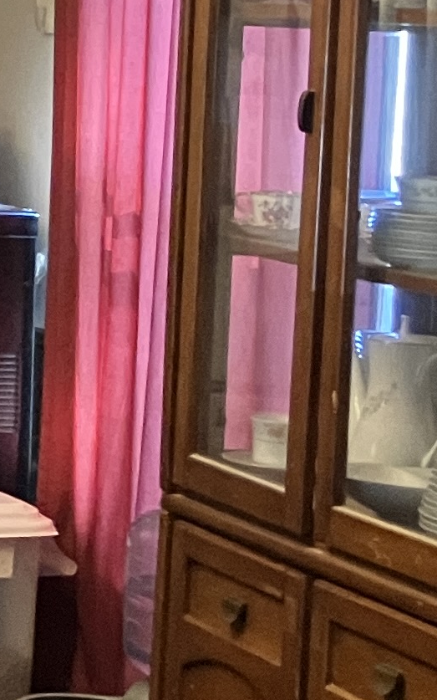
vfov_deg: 14.5
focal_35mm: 143
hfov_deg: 7.7
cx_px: -973
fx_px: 2725
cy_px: 122
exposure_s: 1/60
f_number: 1.8
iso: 320
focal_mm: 3.99
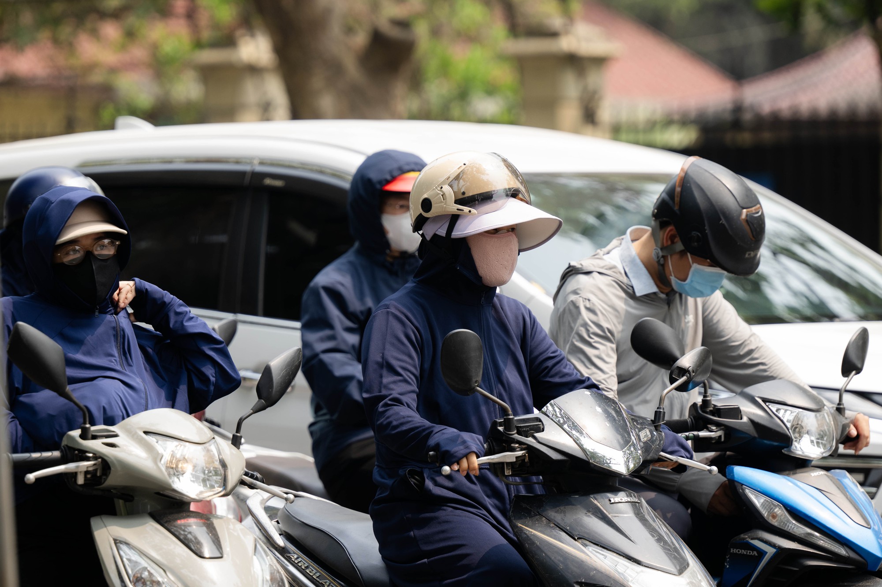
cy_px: 294
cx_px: 441
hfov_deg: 8.6
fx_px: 5878
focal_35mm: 240
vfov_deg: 5.7
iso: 160
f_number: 3.2
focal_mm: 160
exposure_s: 1/640
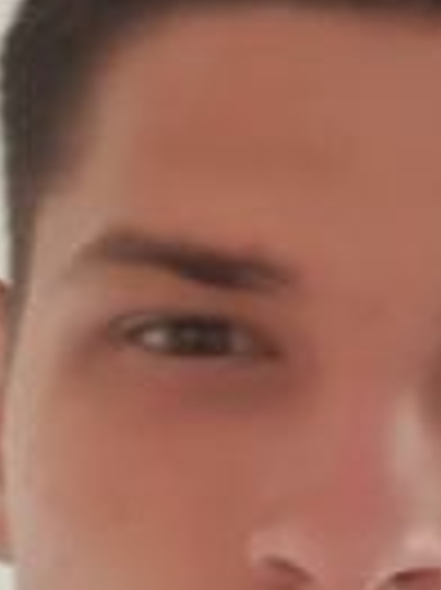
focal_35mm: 142
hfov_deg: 10.4
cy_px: 333
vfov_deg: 13.9
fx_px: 2416
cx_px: 328
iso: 200
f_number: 1.7
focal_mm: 2.92
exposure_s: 1/25
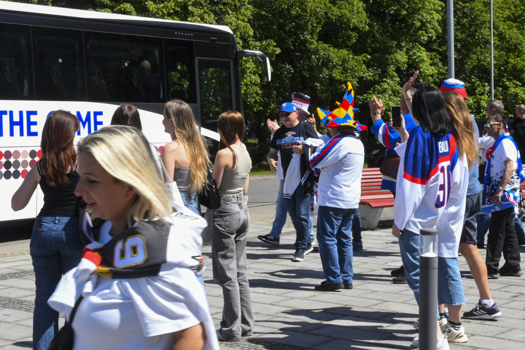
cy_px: 175
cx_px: 262
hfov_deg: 38.9
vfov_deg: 26.5
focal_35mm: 51
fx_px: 744
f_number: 22
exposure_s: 1/250
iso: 1600
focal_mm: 34
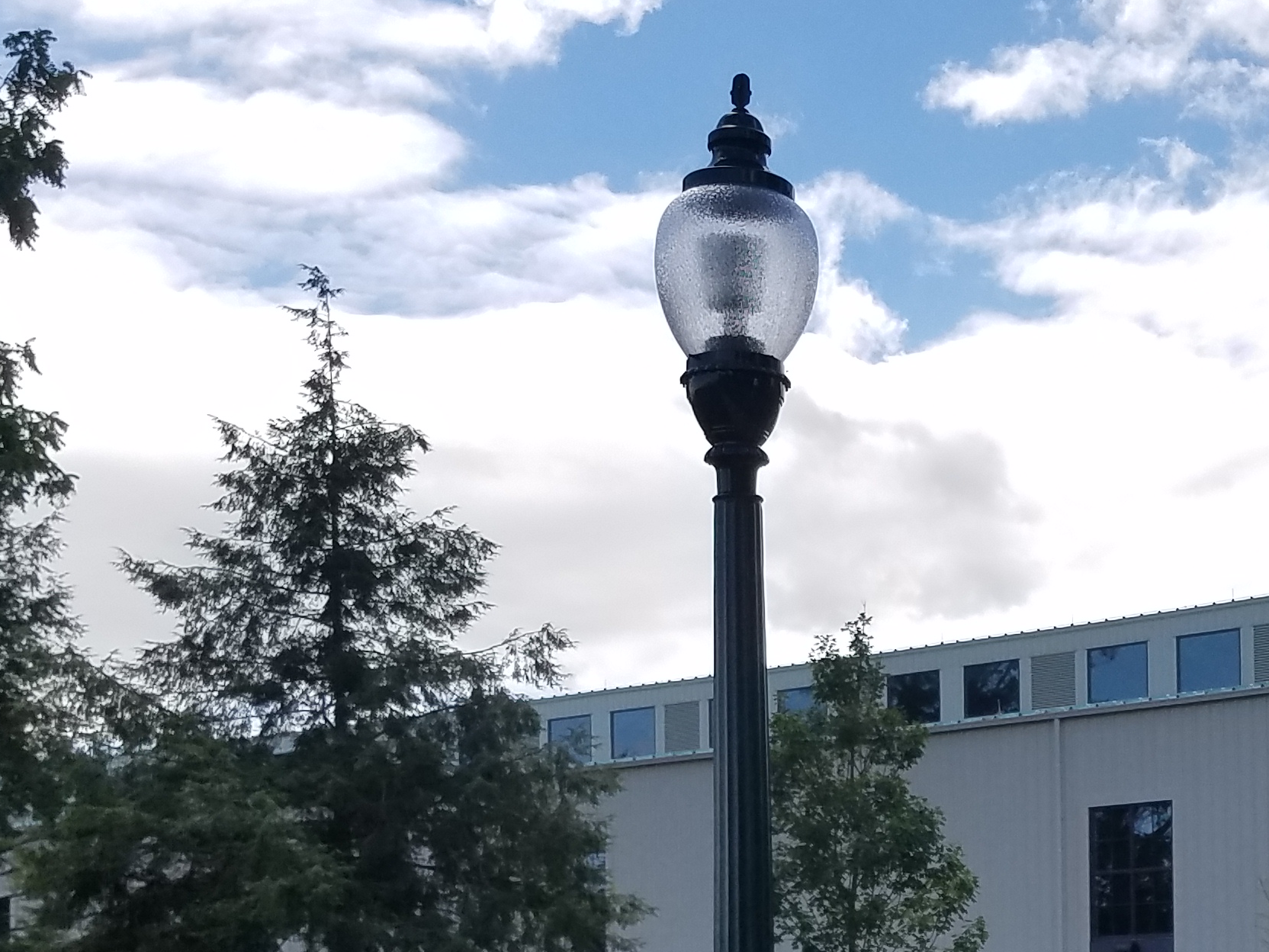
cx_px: 1001
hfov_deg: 30.1
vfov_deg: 22.7
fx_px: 2310
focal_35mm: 63
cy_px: 873
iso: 50
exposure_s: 1/3072
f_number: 1.7
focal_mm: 4.2
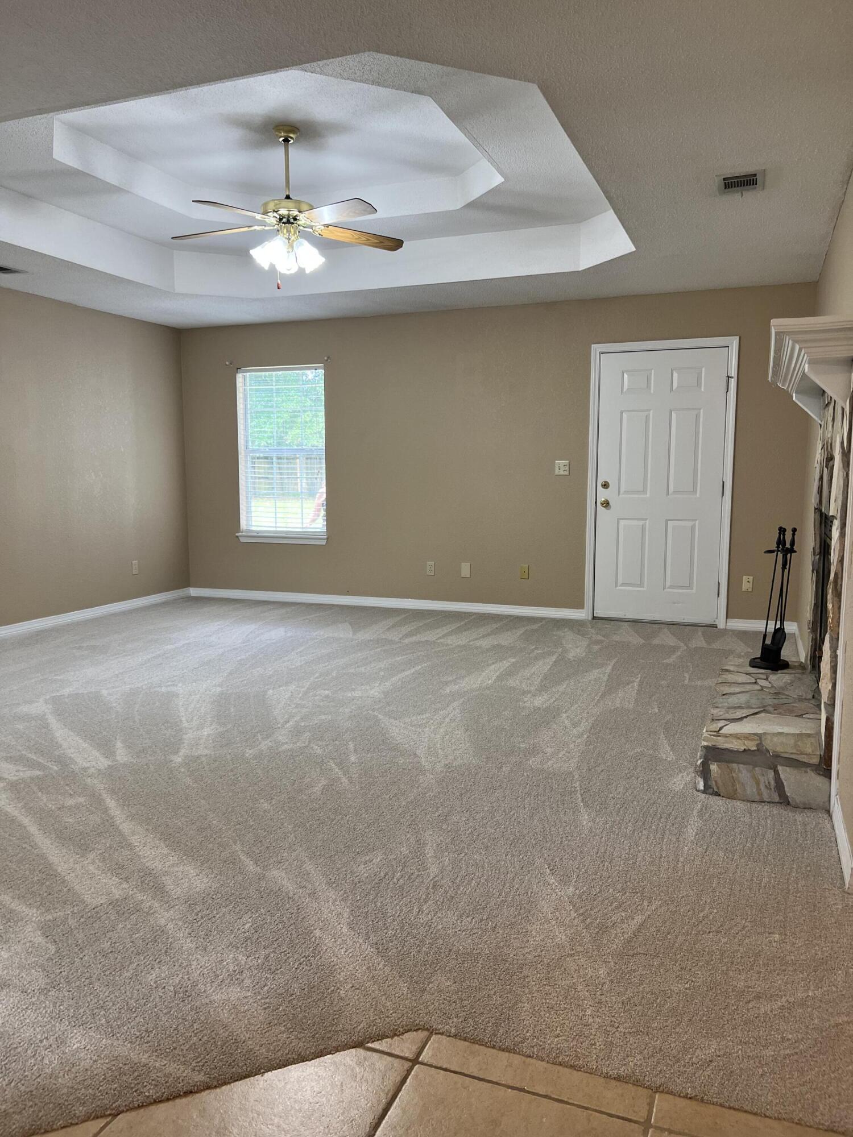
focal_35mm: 26
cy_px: 568
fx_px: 854
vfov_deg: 67.3
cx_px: 426
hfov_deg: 53.1
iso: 125
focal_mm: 5.7
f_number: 1.5
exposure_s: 1/120
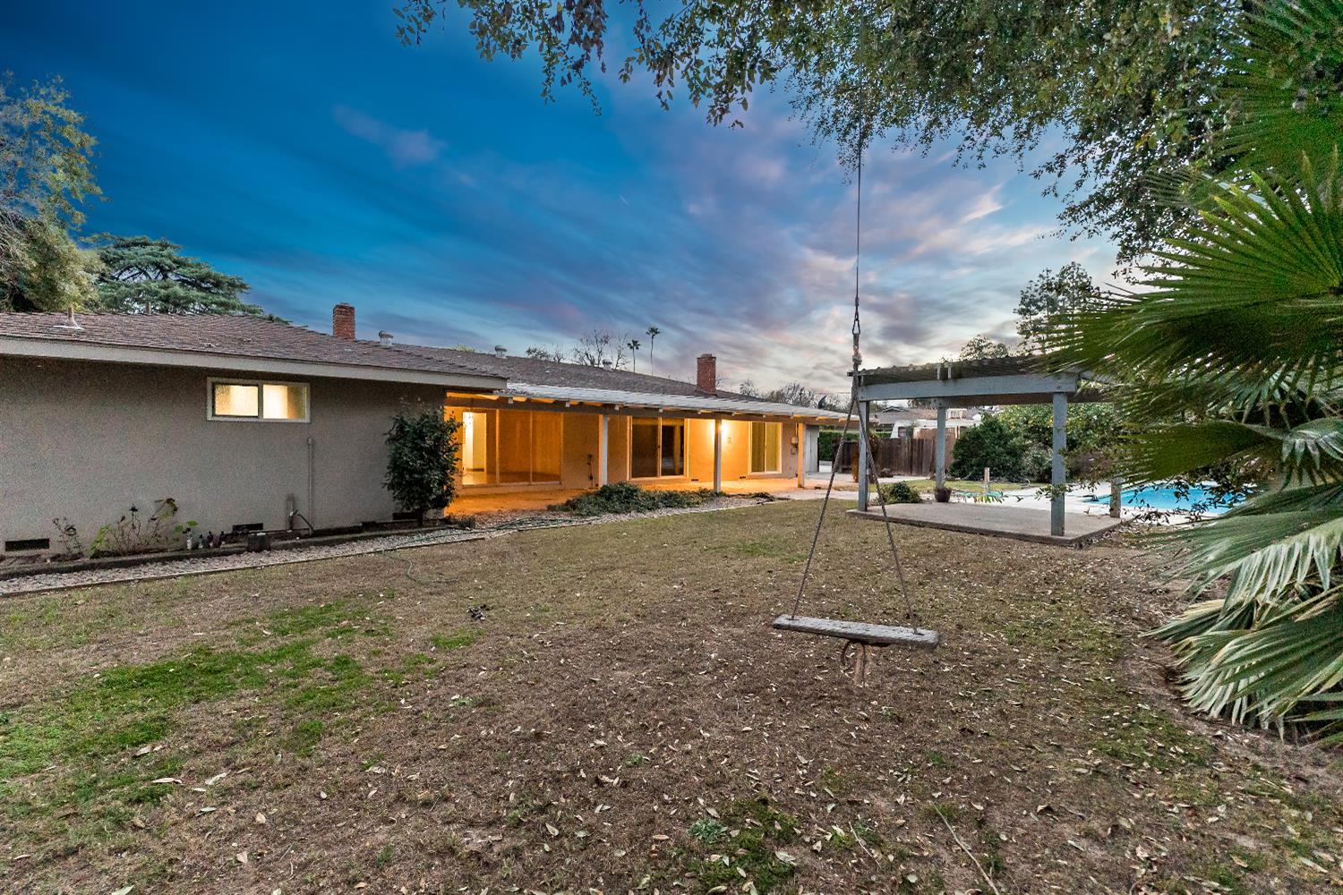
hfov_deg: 104.3
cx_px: 672
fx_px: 522
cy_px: 448
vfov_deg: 81.2
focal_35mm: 14
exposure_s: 1/160
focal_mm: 14
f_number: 2.8
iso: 1600
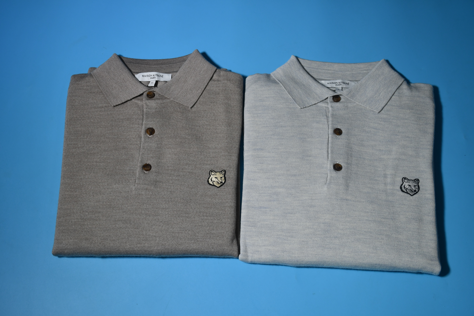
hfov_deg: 38.9
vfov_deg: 26.5
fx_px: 671
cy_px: 158
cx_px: 237
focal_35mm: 51
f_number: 5.6
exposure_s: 1/250
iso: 320
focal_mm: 34
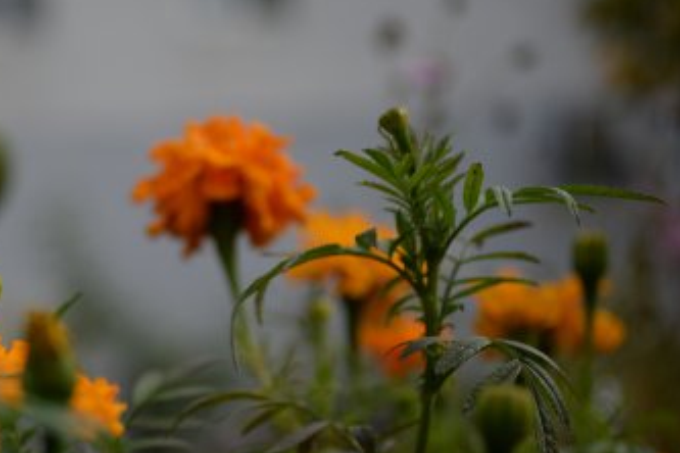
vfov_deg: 14.9
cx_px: 137
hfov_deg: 21.9
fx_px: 1738
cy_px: 272
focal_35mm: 92
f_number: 2.8
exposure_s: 1/1000
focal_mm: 50
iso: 100
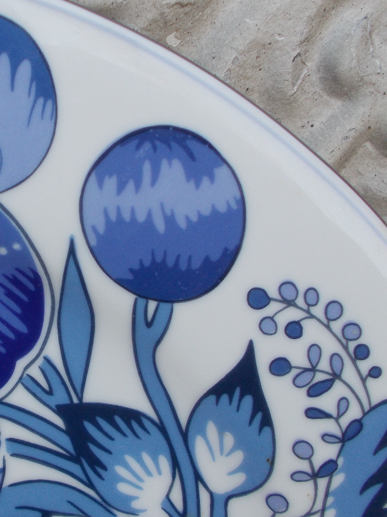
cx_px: 20
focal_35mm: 59
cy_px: 281
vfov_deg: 32.7
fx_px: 880
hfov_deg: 23.9
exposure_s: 1/80
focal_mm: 5.3
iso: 80
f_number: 3.4
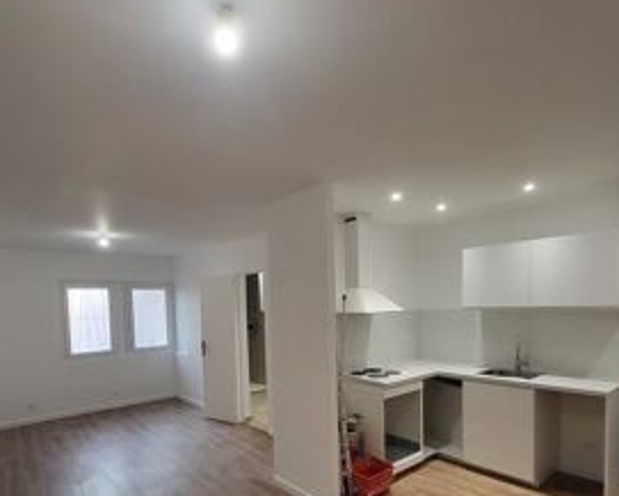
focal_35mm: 20
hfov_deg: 80.2
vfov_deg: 66.9
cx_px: 283
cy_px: 317
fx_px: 367
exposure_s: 1/50
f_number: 2.2
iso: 100
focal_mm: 1.74
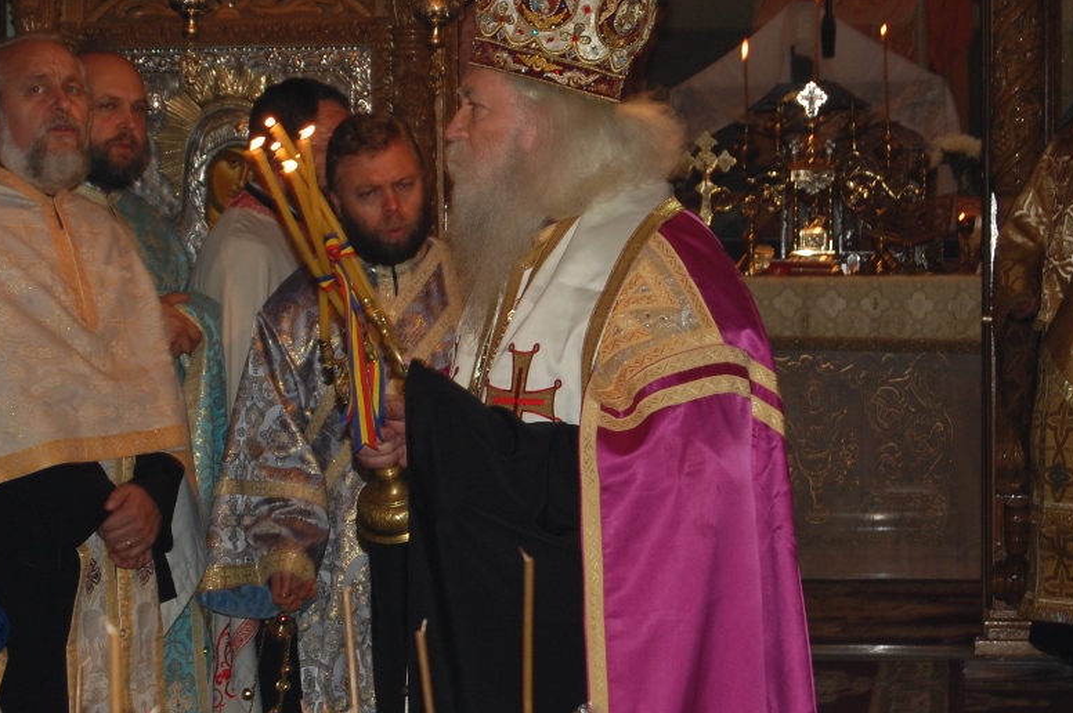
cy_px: 339
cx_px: 429
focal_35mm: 123
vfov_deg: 11.1
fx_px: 3655
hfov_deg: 16.7
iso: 400
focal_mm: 55
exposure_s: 1/60
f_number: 5.6
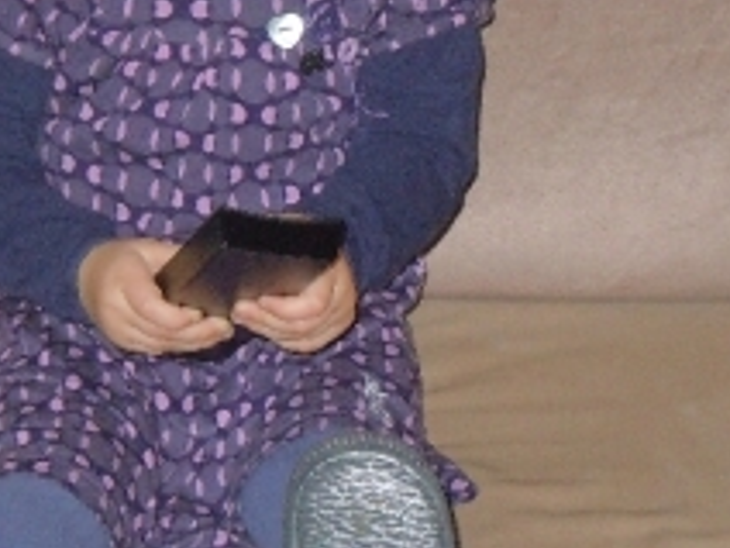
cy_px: 83
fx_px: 4597
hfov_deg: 9.0
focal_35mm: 218
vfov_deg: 6.8
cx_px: 7
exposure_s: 1/40
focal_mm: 13.9
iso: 640
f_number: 4.3
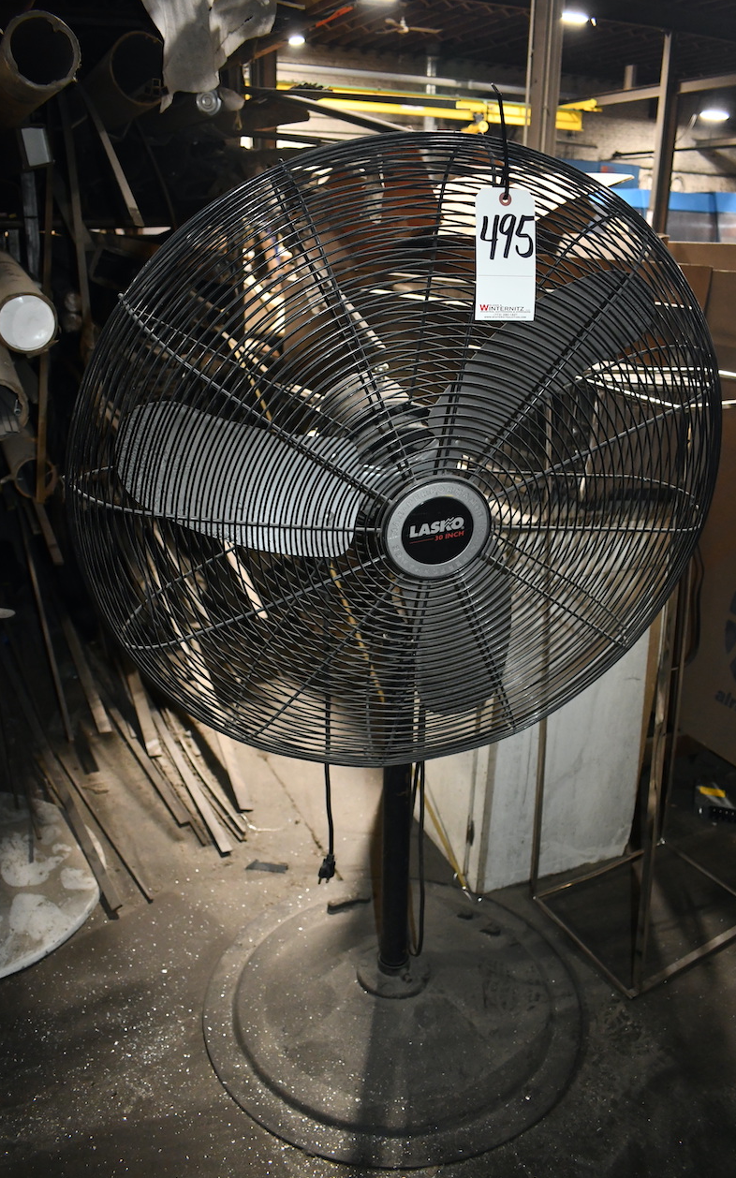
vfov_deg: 66.5
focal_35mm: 28
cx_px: 378
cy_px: 596
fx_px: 899
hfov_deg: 44.5
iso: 2200
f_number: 3.5
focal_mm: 18
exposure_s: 1/60
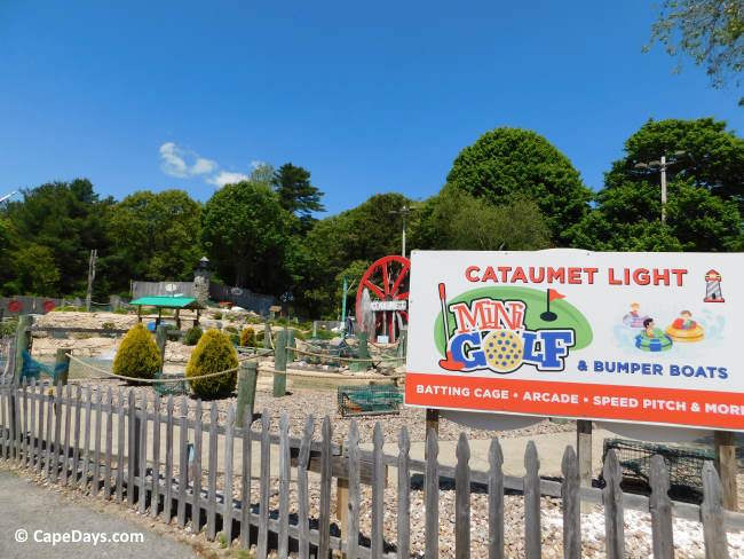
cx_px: 372
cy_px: 280
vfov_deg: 58.9
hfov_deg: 73.9
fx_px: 495
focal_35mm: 23
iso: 125
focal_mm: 4
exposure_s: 1/640
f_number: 6
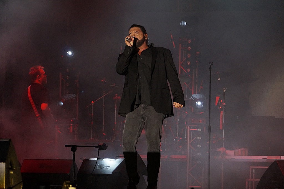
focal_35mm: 202
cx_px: 142
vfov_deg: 6.8
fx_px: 1597
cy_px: 94
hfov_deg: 10.2
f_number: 4.5
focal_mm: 135
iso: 3200
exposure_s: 1/125
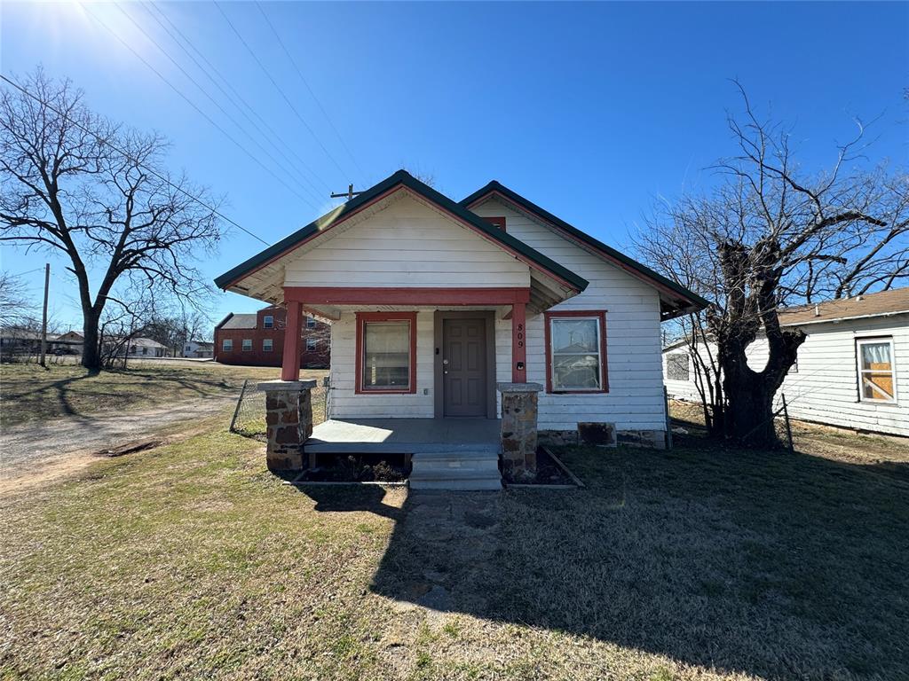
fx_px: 368
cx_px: 454
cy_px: 340
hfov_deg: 102.1
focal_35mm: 14
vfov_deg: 85.7
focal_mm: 2.22
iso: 40
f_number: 2.2
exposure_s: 1/1006
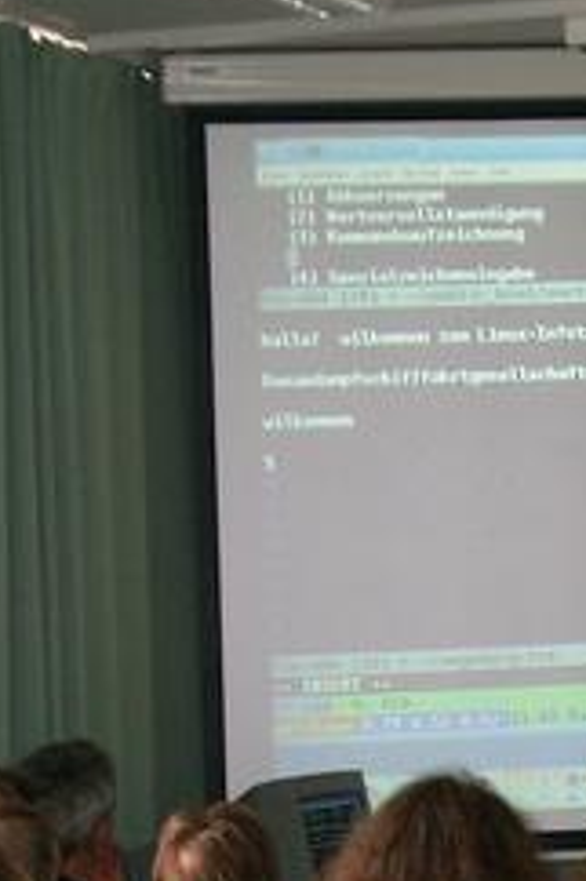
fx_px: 4108
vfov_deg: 12.2
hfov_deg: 8.0
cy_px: 641
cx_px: 786
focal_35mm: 168
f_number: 3.4
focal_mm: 12.6
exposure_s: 1/60
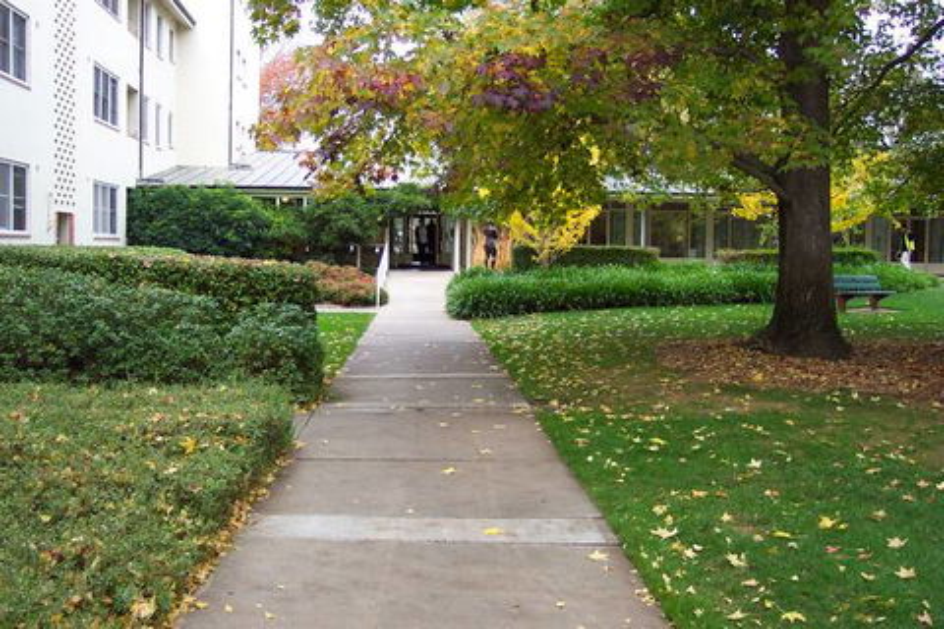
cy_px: 314
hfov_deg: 50.7
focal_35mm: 38
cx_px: 472
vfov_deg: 35.1
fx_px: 996
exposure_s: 1/350
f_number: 2.8
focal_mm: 8
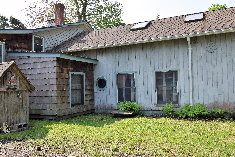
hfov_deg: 61.9
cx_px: 118
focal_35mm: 30
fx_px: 196
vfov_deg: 43.6
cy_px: 78
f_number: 8
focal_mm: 20
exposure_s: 1/250
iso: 200
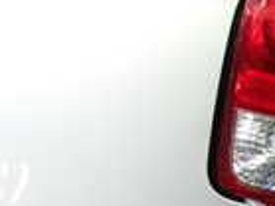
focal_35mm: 108
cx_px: 55
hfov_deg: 18.1
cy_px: -67
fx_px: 857
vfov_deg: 13.2
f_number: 2
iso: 100
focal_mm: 4.5
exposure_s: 1/60
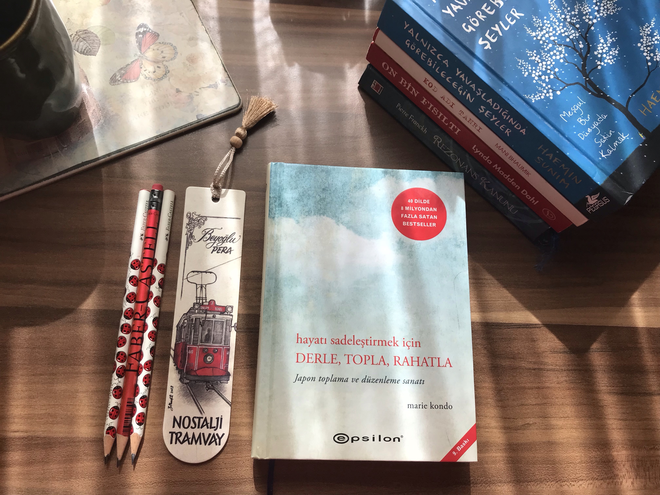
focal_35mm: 28
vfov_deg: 49.7
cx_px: 330
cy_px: 248
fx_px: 534
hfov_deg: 63.4
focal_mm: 3.99
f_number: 1.8
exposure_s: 1/532
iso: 20
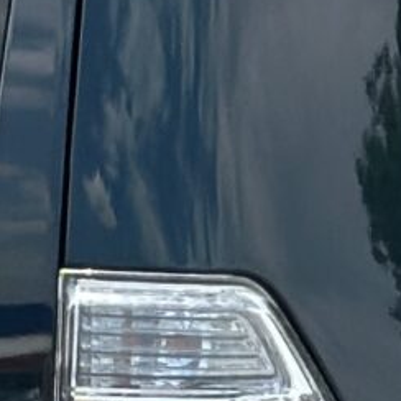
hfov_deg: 3.9
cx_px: 656
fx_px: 5845
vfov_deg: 3.9
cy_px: 371
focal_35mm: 446
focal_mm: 6.86
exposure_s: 1/3597
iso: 100
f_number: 1.78
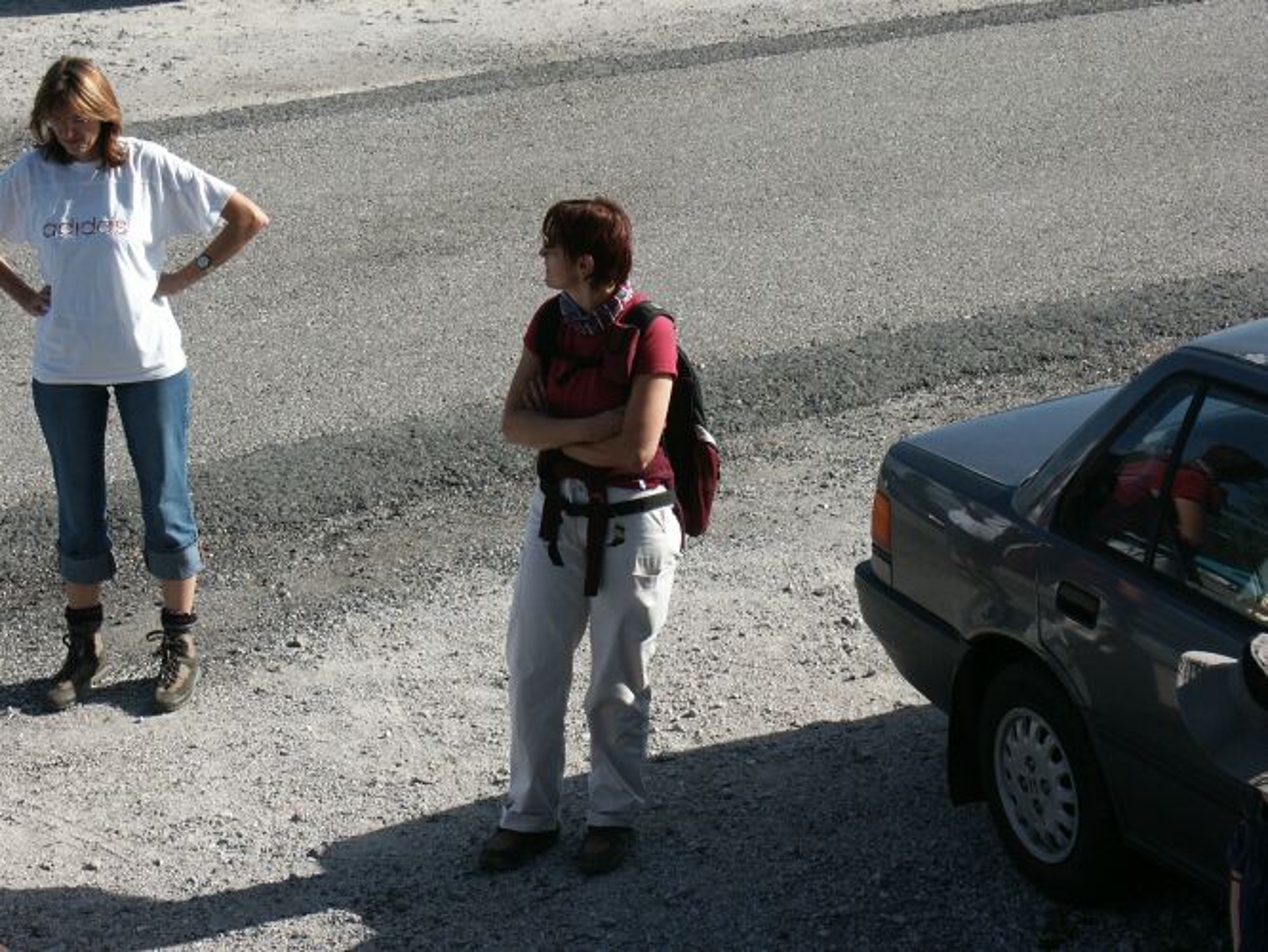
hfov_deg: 17.6
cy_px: 476
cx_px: 634
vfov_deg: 13.2
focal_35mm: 112
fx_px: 4104
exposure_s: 1/500
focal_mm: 27.82
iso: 100
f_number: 5.6
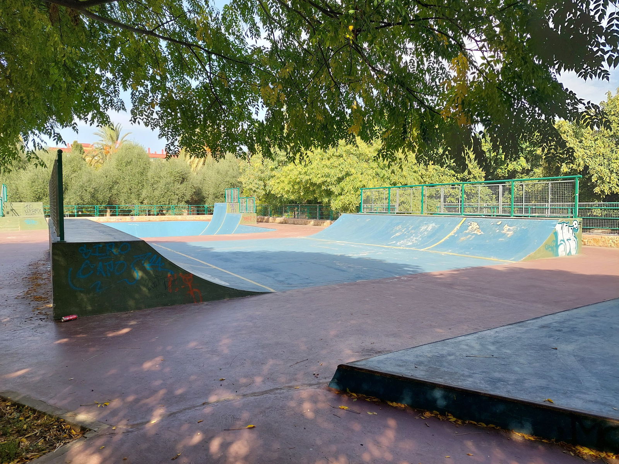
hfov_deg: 69.4
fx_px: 447
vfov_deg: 54.9
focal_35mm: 25
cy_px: 232
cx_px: 310
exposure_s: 1/573
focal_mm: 5.23
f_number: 1.8
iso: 40
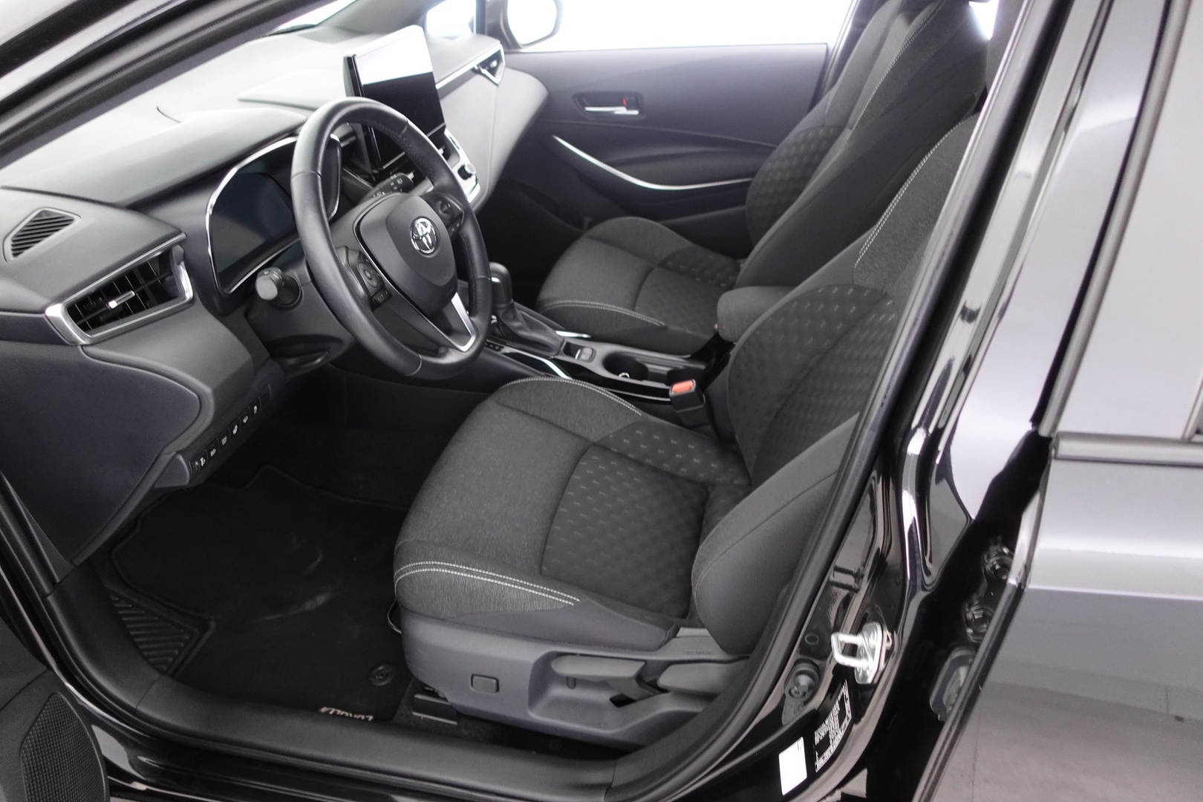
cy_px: 401
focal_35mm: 24
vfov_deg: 53.1
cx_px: 602
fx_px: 802
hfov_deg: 73.7
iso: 800
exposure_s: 1/15
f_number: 1.8
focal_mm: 9.4
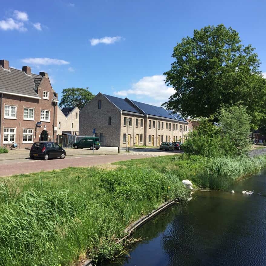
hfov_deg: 47.1
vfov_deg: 47.2
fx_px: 304
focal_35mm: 35
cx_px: 114
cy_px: 134
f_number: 2.2
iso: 32
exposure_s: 1/1464
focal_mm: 4.15
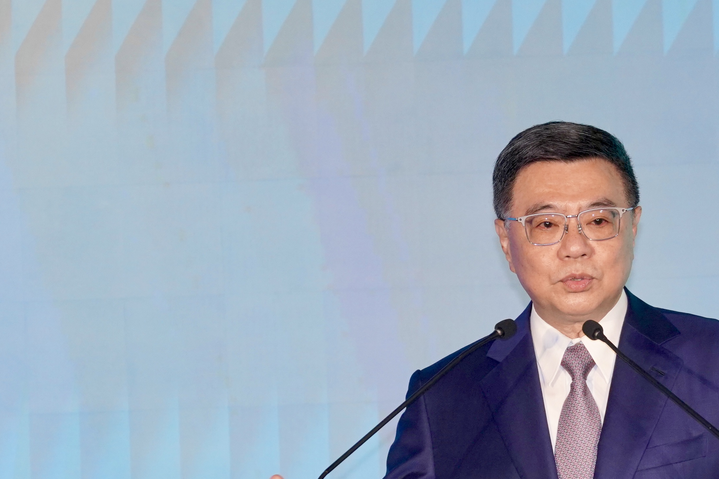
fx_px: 10865
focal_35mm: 544
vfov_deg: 2.5
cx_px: 503
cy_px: 398
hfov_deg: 3.8
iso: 1000
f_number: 5.6
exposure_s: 1/200
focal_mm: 200
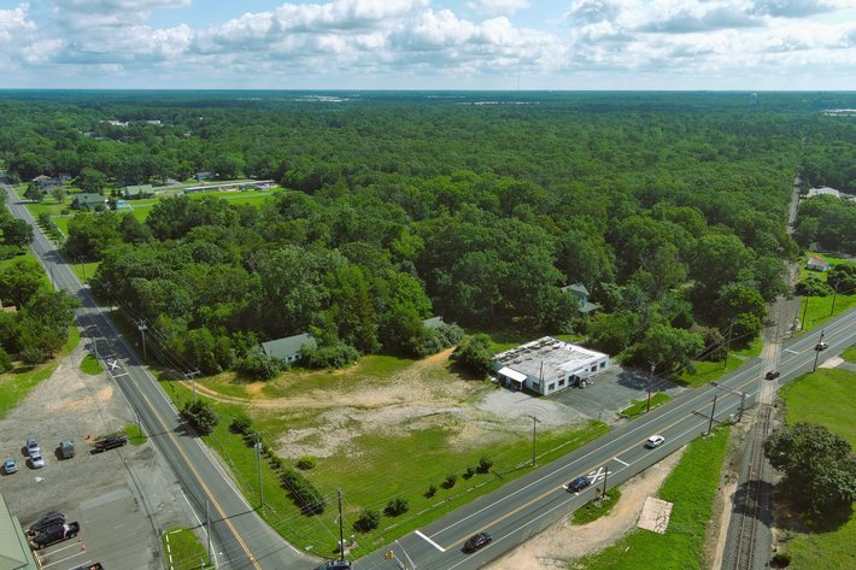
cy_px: 285
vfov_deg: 44.9
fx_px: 689
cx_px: 428
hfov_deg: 63.7
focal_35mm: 29
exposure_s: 1/1600
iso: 100
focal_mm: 10.57
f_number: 2.8
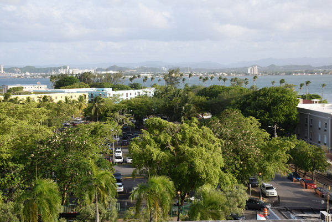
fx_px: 484
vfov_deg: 25.8
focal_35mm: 52
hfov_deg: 37.9
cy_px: 111
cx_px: 166
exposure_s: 1/250
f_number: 8
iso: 220
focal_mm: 35
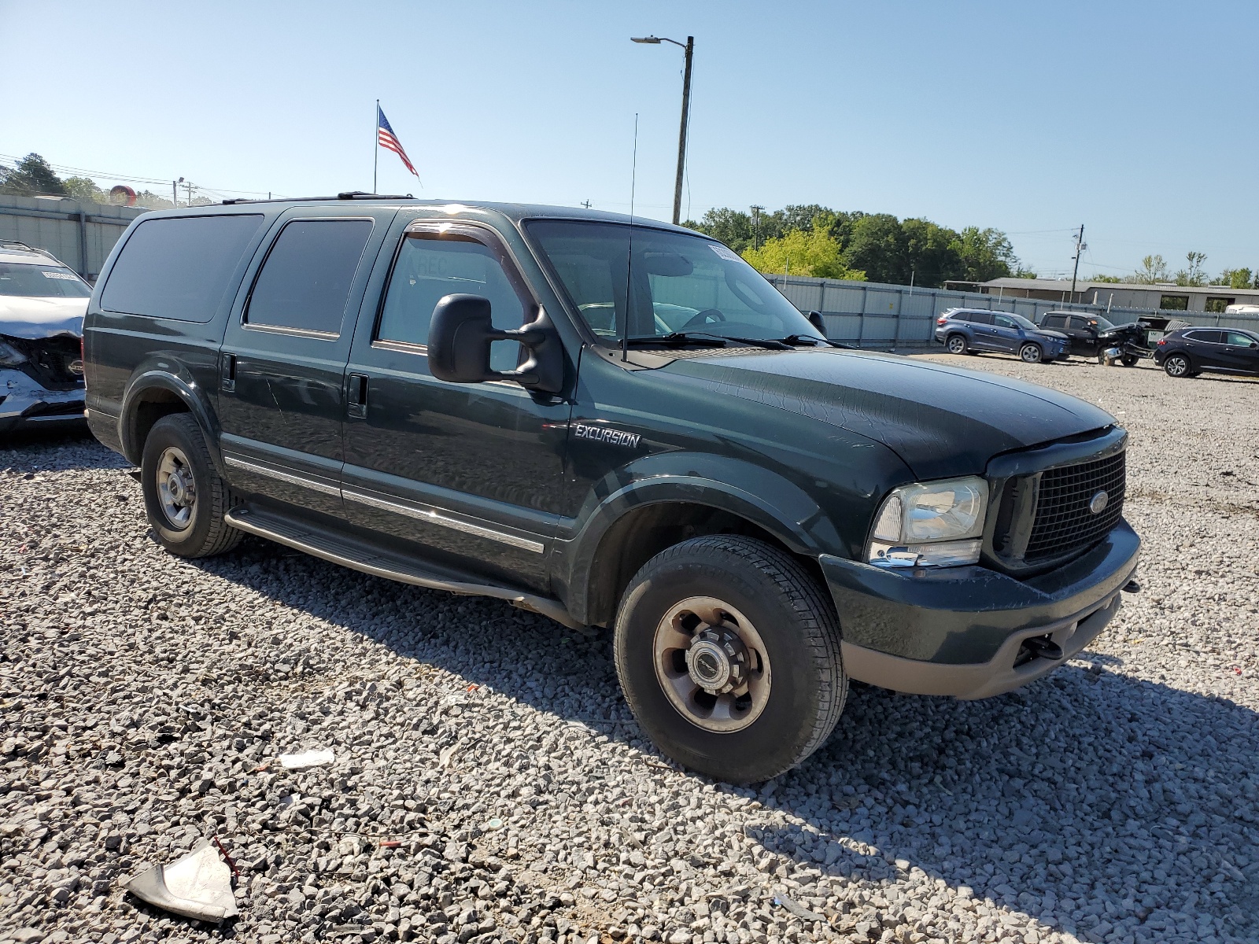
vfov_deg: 53.1
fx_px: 946
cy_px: 472
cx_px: 630
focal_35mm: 26
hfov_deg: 67.3
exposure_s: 1/3333
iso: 50
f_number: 1.5
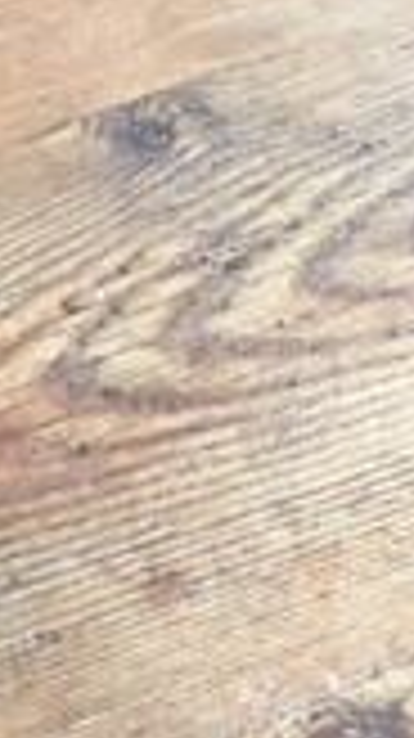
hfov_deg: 9.3
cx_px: -364
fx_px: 2405
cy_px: 918
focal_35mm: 123
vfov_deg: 16.6
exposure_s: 1/33
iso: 125
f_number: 2.2
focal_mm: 4.15
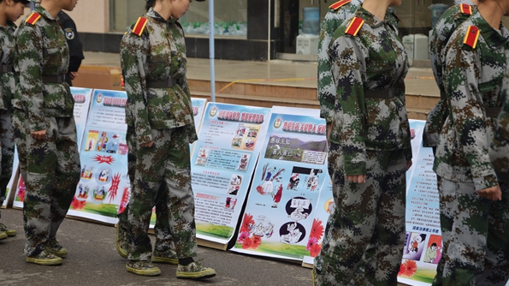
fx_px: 1497
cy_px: 122
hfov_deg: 19.3
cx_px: 253
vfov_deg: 10.9
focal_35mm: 111
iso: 400
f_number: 5.3
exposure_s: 1/640
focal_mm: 70
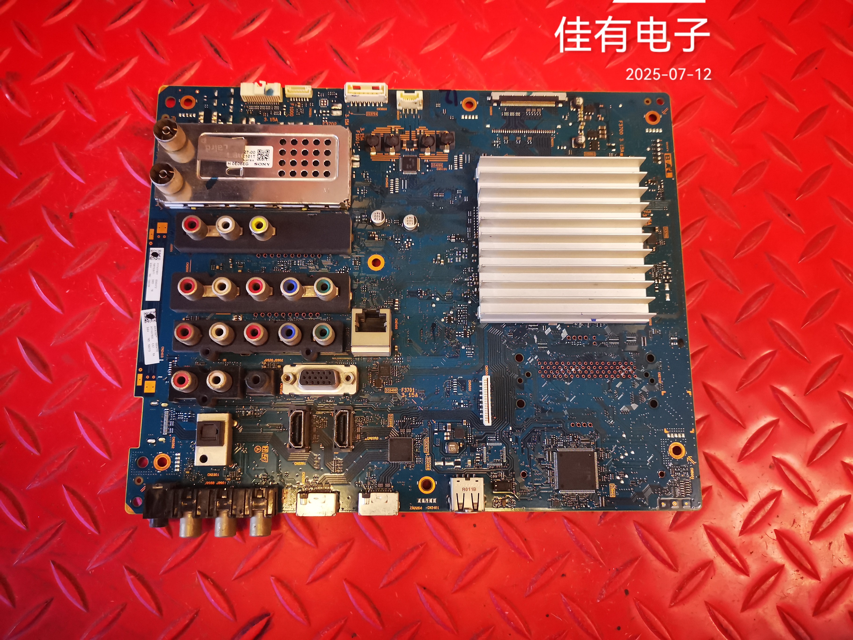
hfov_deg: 65.3
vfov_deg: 51.4
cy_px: 320
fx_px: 665
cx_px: 426
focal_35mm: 27
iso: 1000
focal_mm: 5.58
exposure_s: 1/25
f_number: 1.8
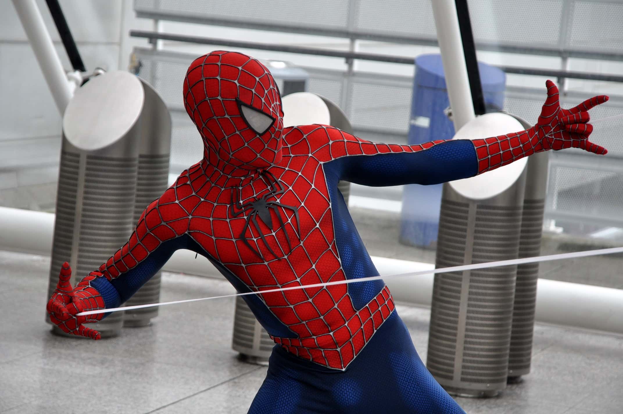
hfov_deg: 16.1
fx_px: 2204
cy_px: 207
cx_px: 312
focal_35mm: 128
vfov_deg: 10.7
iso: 400
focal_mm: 85
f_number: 5.6
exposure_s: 1/250
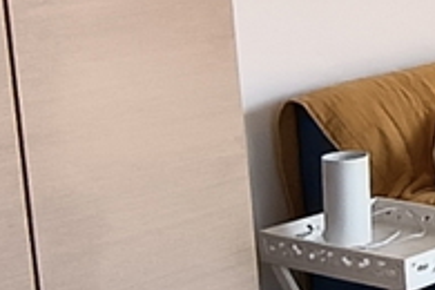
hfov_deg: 15.3
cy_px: 40
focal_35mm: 109
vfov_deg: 12.5
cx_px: 854
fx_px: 1317
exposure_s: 1/100
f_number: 2.2
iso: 240
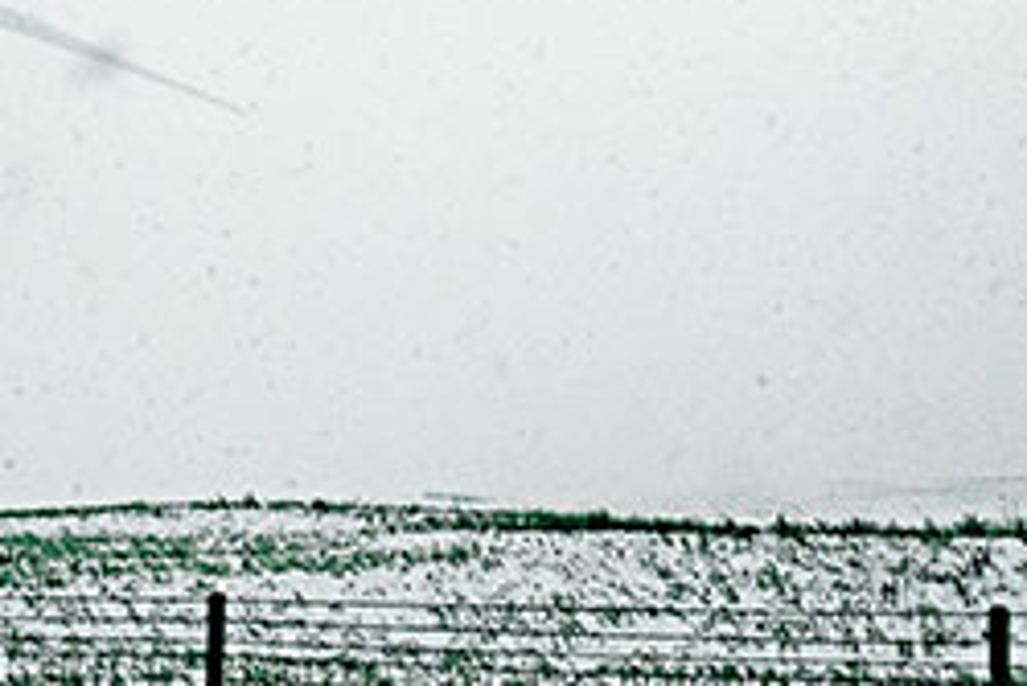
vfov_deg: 22.6
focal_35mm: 60
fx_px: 1713
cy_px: 228
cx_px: 271
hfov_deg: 32.8
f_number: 10
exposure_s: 1/400
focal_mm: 20
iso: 64
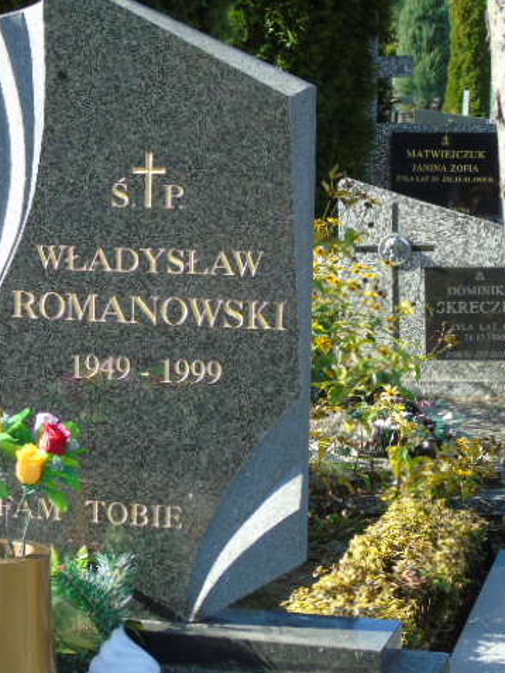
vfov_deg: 17.9
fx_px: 2139
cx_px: 95
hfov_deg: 13.4
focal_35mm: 110
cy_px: 336
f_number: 4.1
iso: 80
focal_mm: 15
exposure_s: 1/160
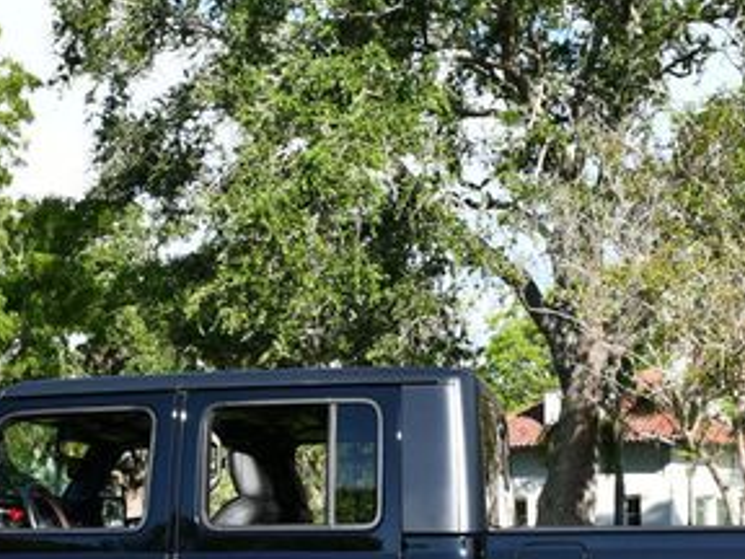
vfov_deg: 18.8
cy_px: 499
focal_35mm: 77
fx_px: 1657
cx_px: 290
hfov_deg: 25.3
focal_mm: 18
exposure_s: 1/250
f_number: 8
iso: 180
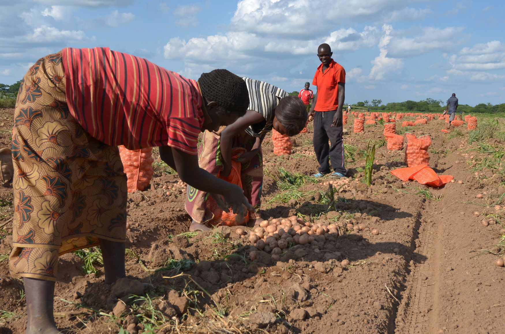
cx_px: 252
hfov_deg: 53.2
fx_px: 504
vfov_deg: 36.7
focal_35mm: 36
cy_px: 167
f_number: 9.5
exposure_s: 1/350
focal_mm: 24
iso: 140
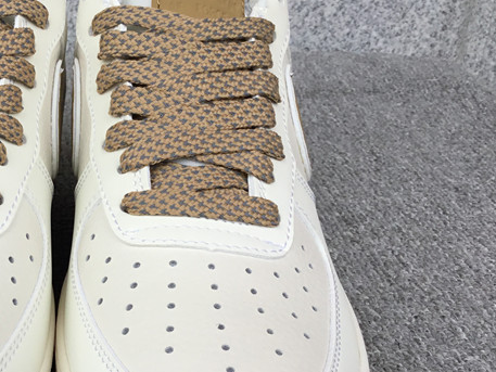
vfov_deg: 23.9
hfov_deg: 30.6
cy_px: 251
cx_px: 72
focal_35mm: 61
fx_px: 874
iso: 25
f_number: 2.4
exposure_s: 1/306
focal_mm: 3.3
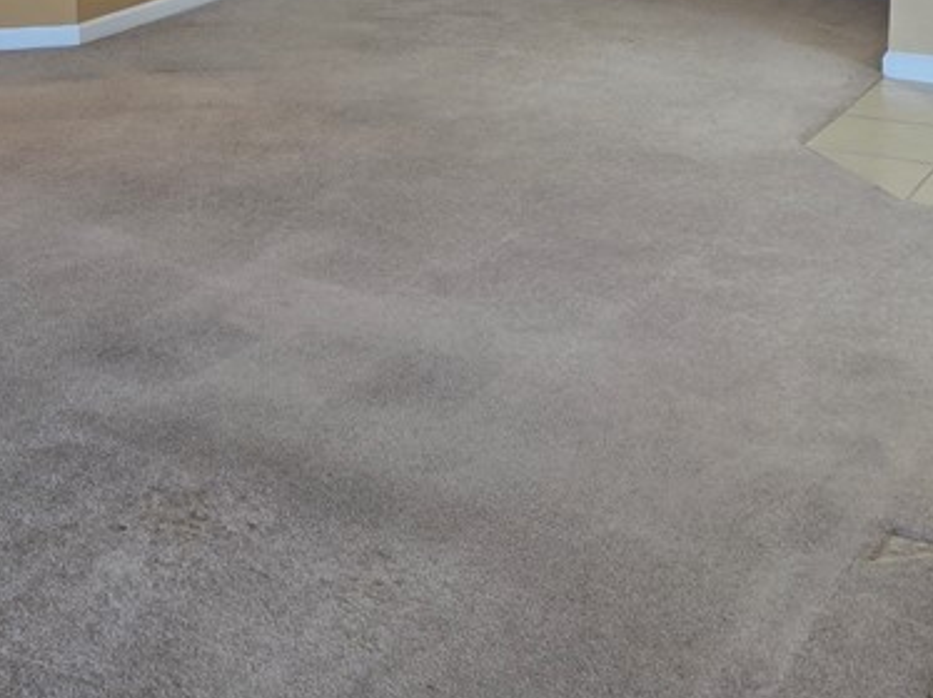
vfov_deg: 22.2
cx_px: 299
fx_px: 1697
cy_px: -40
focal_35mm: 63
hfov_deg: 30.5
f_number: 1.7
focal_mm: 6.3
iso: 50
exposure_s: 1/120
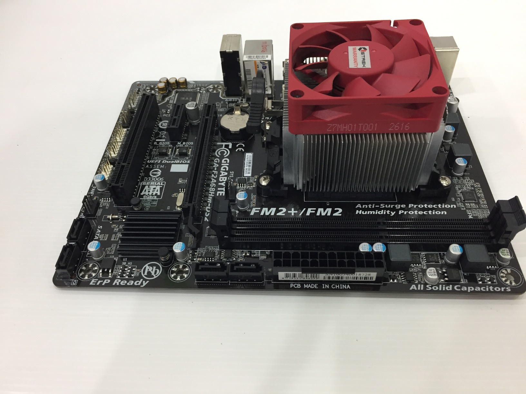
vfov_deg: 48.2
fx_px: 441
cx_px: 263
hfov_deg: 61.7
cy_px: 197
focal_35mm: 29
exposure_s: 1/33
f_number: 2.2
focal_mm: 4.15
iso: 125
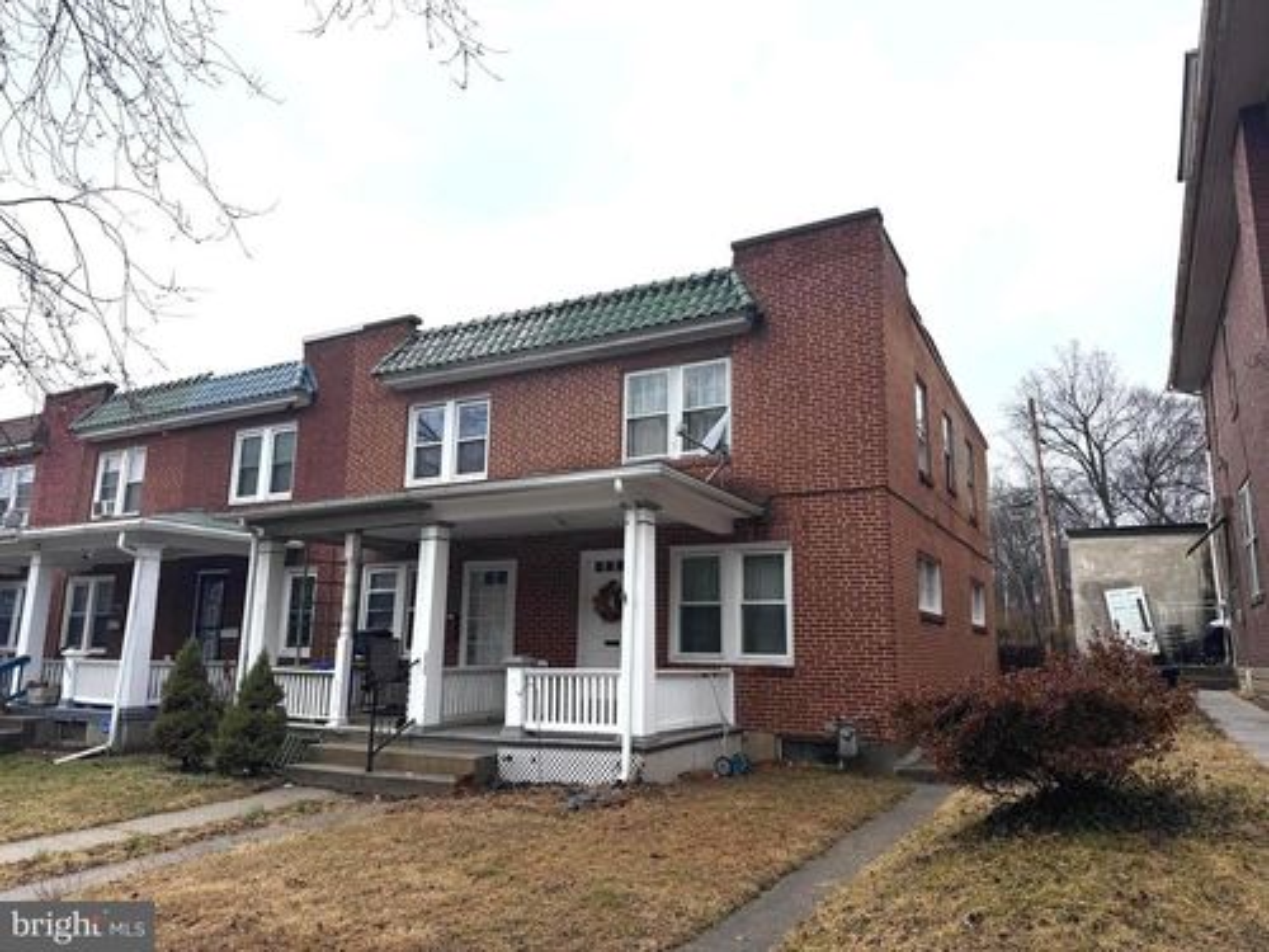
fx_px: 880
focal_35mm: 24
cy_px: 476
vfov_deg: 56.8
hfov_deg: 71.6
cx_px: 634
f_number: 1.78
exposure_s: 1/2053
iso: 80
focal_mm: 6.76
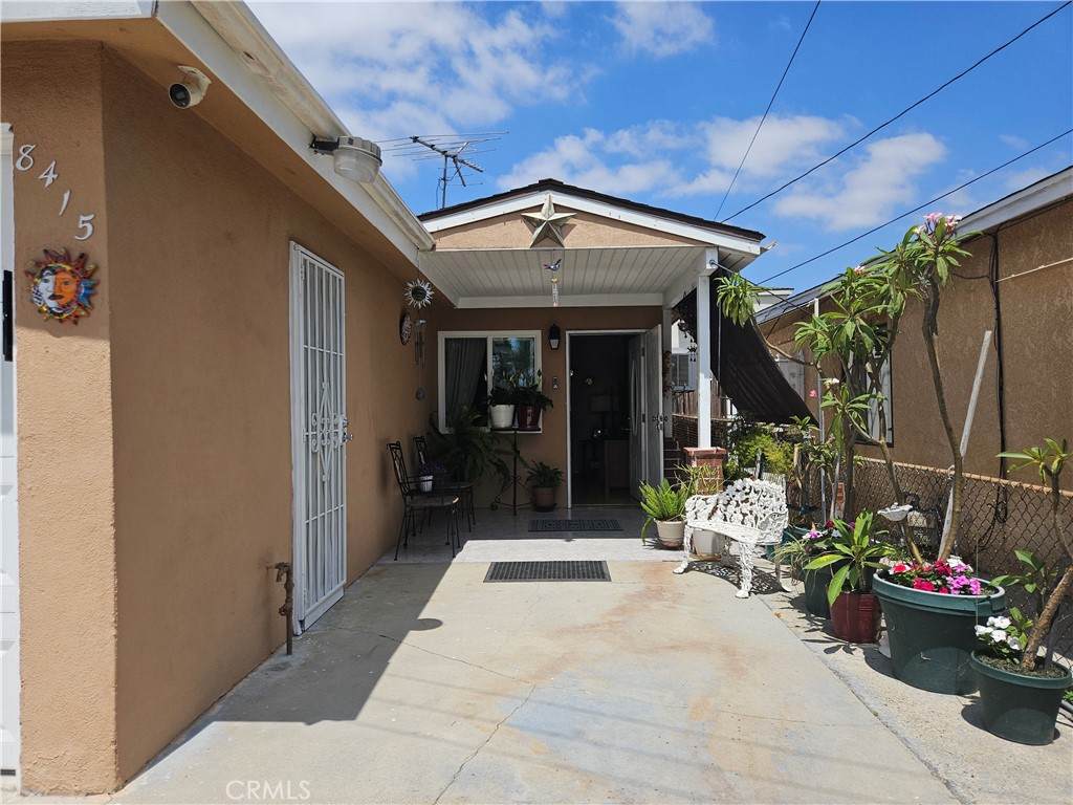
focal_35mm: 23
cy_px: 402
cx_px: 536
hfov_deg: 73.9
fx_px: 713
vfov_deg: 58.9
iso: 25
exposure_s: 1/2134
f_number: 1.8
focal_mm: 5.4
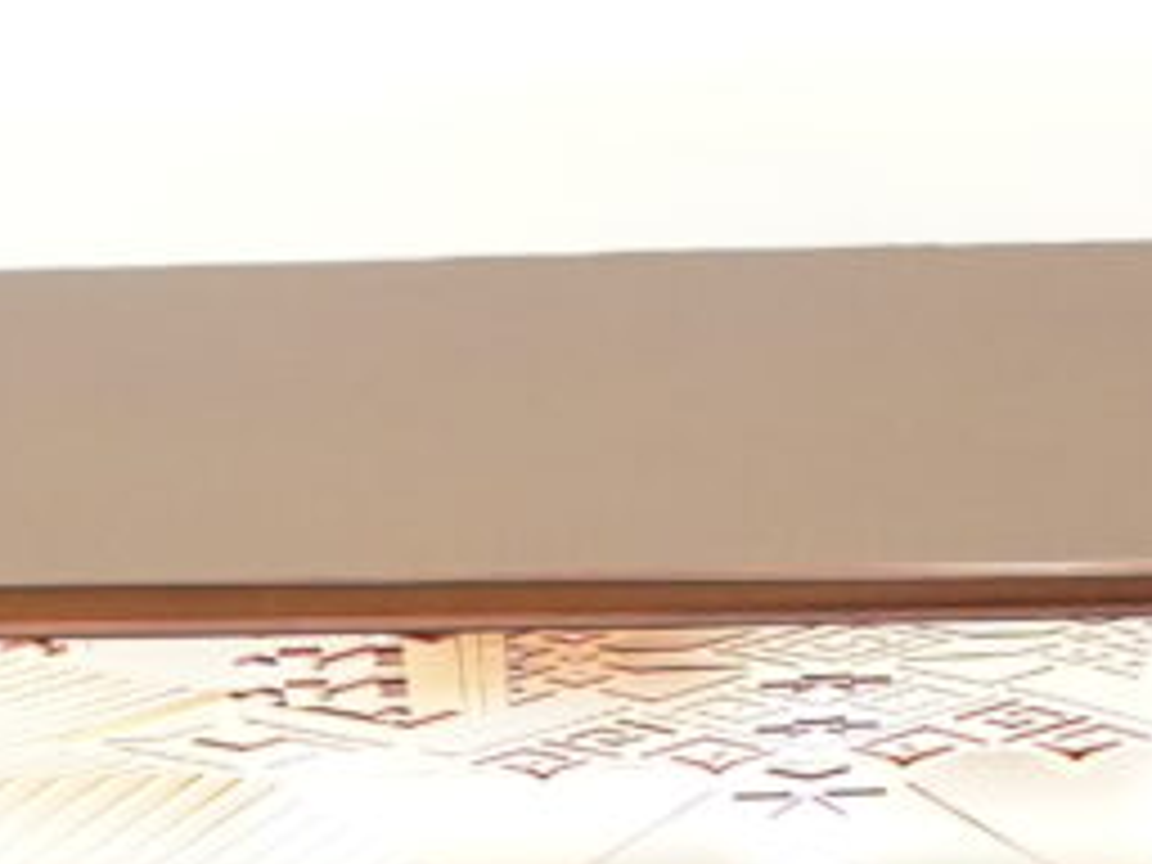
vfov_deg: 8.0
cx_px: 238
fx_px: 5757
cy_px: 1966
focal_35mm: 173
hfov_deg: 11.4
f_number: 2.8
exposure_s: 1/100
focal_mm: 30
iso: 2500
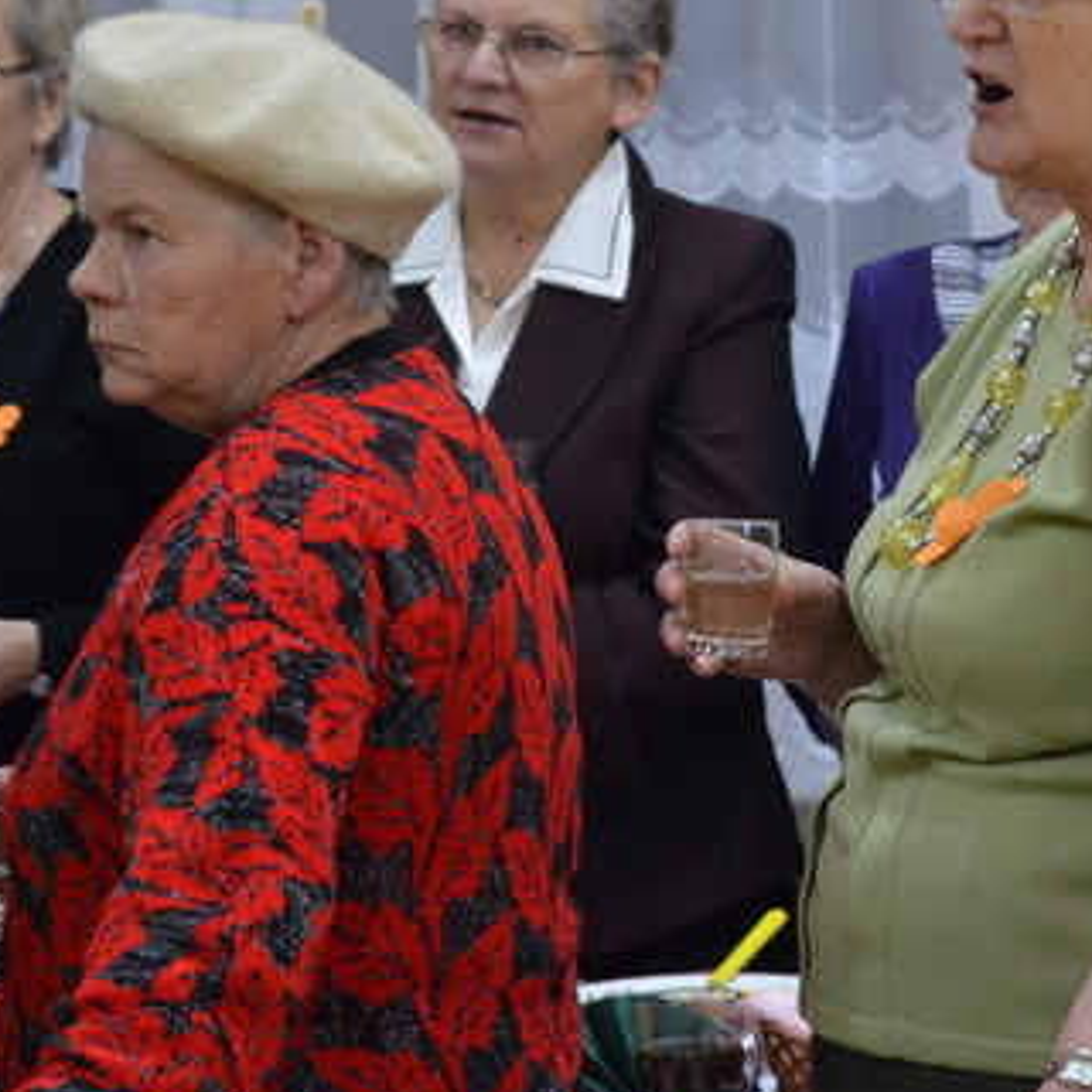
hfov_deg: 10.0
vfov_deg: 10.0
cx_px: 860
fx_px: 6246
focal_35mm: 175
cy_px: 416
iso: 1600
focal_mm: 62
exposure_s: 1/40
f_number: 4
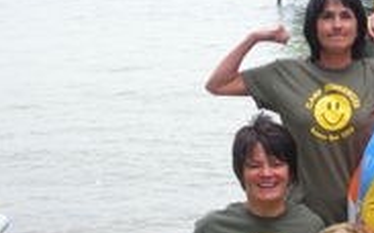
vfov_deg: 9.0
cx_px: 398
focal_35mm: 145
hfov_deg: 14.2
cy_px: 173
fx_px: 1477
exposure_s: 1/115
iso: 176
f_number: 4.6
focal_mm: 11.2
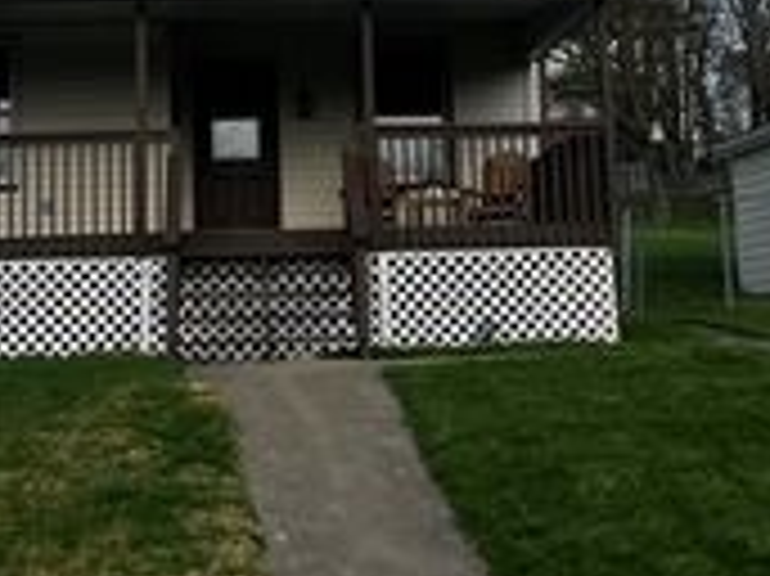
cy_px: 52
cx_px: 320
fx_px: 1689
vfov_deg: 19.0
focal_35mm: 76
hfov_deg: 25.6
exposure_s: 1/3077
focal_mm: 5.7
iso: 50
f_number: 1.5
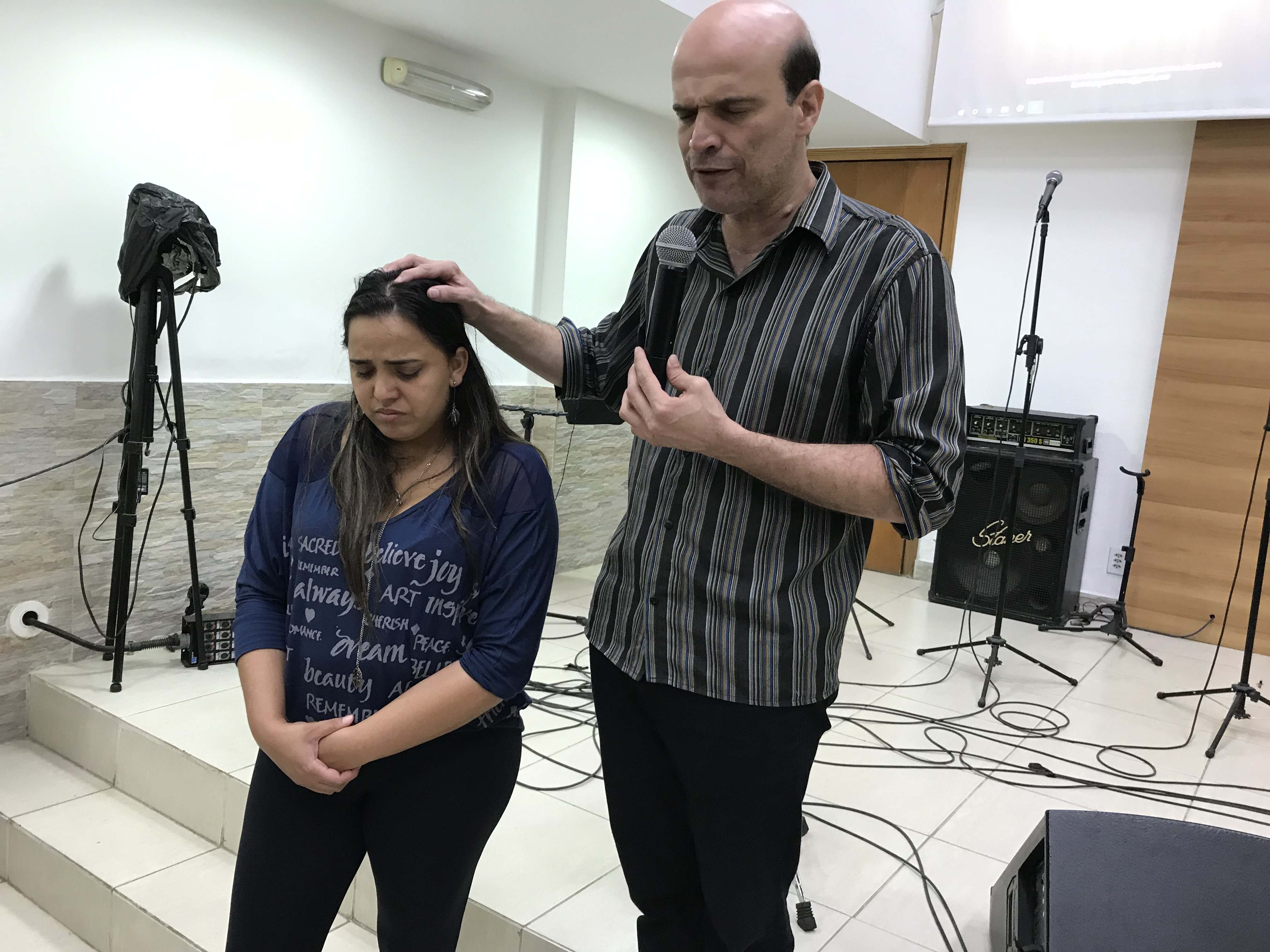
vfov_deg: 49.7
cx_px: 635
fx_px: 1027
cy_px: 476
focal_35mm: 28
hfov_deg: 63.4
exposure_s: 1/17
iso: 40
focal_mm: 3.99
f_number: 1.8
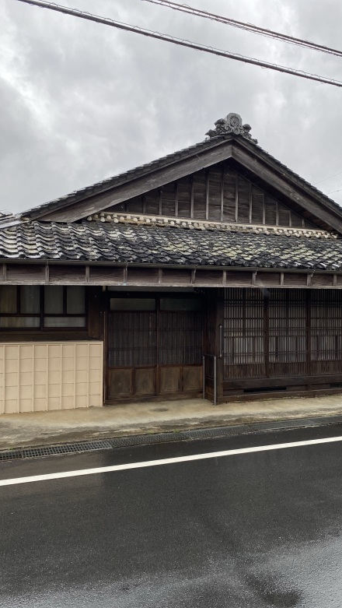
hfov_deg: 40.1
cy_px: 311
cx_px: 201
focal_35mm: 29
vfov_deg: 66.0
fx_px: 467
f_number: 1.8
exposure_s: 1/280
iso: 32
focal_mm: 4.25
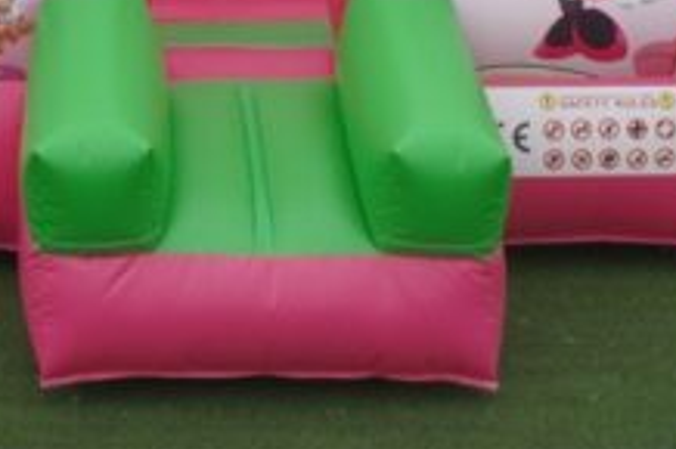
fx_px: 1651
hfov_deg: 22.9
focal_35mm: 88
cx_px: 177
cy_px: -190
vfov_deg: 14.6
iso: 100
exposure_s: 1/640
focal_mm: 16
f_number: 4.5
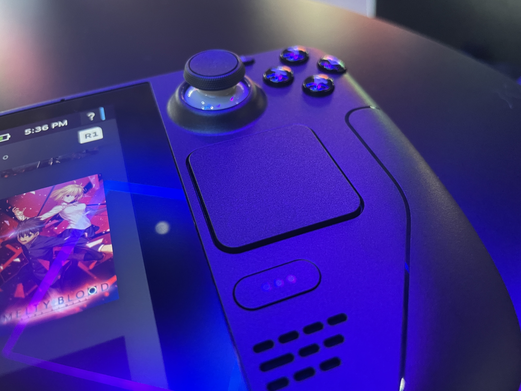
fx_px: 391
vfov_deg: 53.1
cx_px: 260
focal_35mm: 26
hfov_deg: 67.3
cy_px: 196
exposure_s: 1/30
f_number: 1.6
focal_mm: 4.2
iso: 640
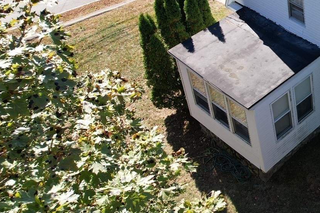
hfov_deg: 32.5
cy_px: 47
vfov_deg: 24.7
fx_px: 480
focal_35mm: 54
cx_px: 351
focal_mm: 8.38
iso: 100
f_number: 2.8
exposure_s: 1/40
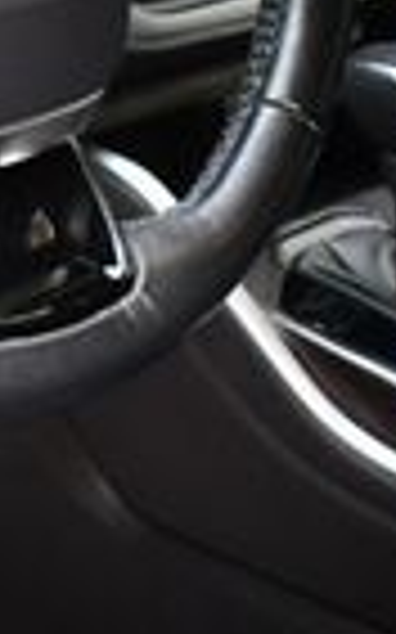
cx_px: -256
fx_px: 2161
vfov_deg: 16.6
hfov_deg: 10.0
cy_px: 153
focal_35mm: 125
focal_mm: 18
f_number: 3.5
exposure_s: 1/200
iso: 800
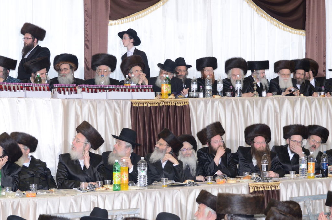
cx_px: 166
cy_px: 110
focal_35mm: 105
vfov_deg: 13.0
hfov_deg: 19.5
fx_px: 966
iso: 800
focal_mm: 70
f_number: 5.6
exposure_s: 1/100
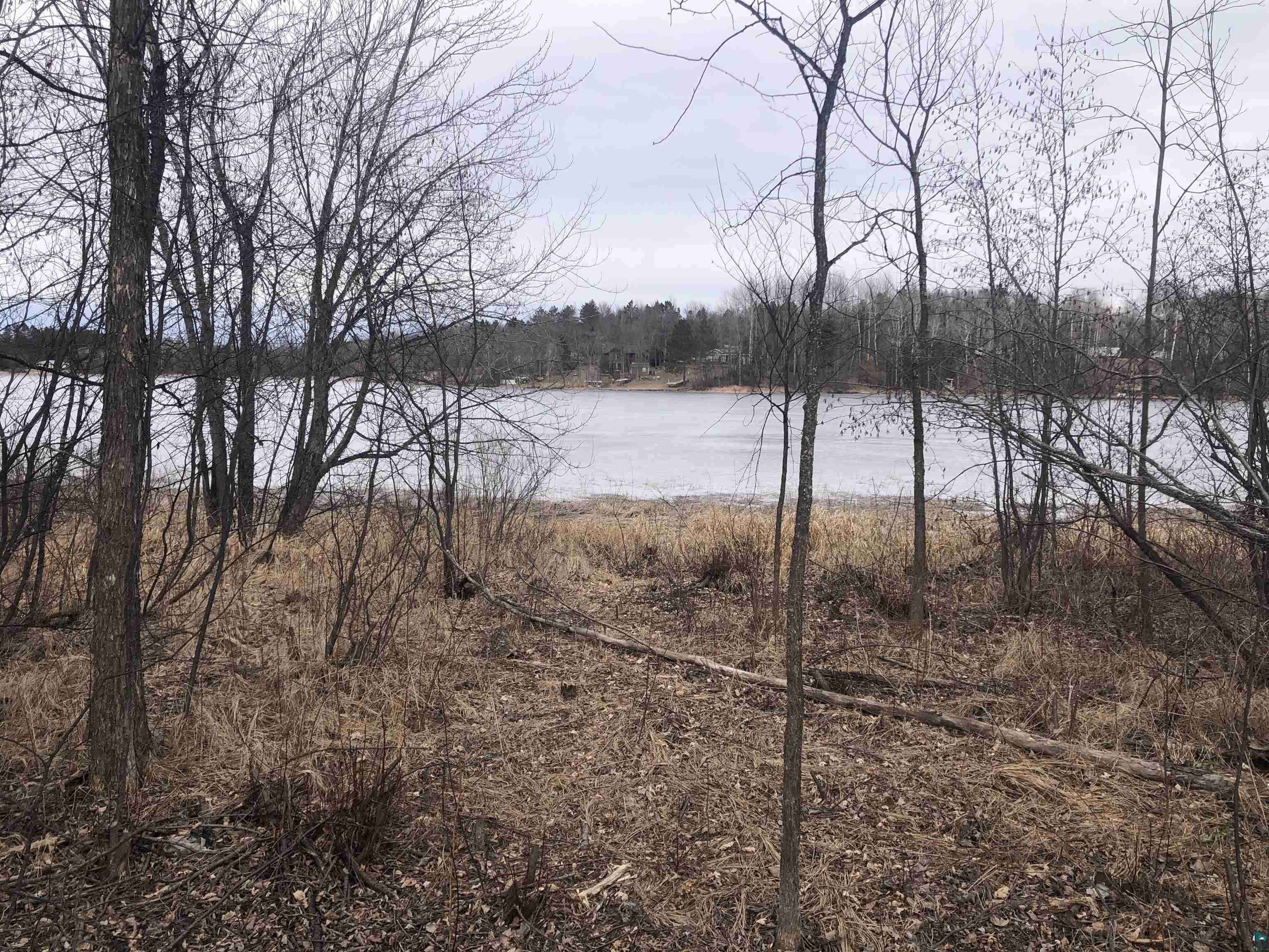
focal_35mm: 28
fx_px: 1026
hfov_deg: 63.4
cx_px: 634
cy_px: 476
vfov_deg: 49.7
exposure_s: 1/774
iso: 20
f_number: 1.8
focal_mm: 3.99
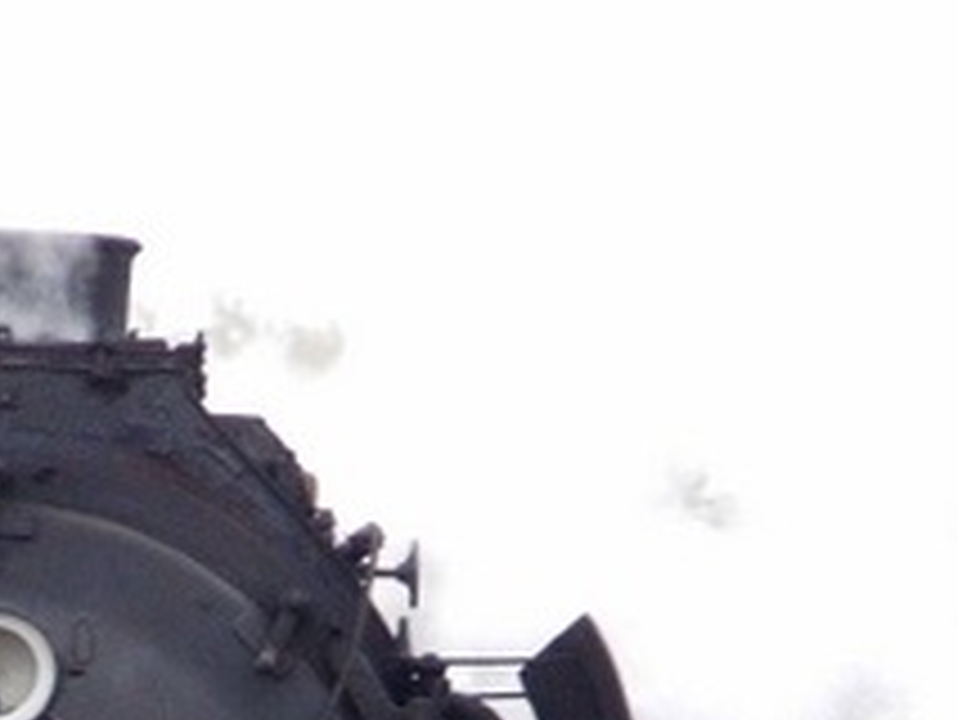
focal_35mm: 1051
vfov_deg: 1.4
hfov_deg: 1.9
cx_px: -76
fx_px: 29103
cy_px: 1274
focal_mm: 50.2
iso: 100
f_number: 5.6
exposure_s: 1/60
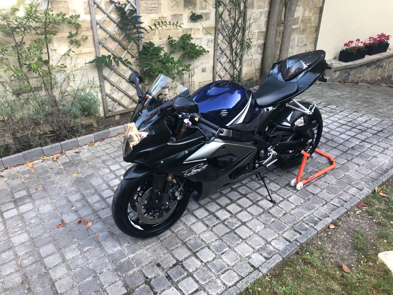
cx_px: 196
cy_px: 148
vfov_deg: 49.7
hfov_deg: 63.4
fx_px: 318
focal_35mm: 28
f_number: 1.8
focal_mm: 3.99
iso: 25
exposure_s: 1/40
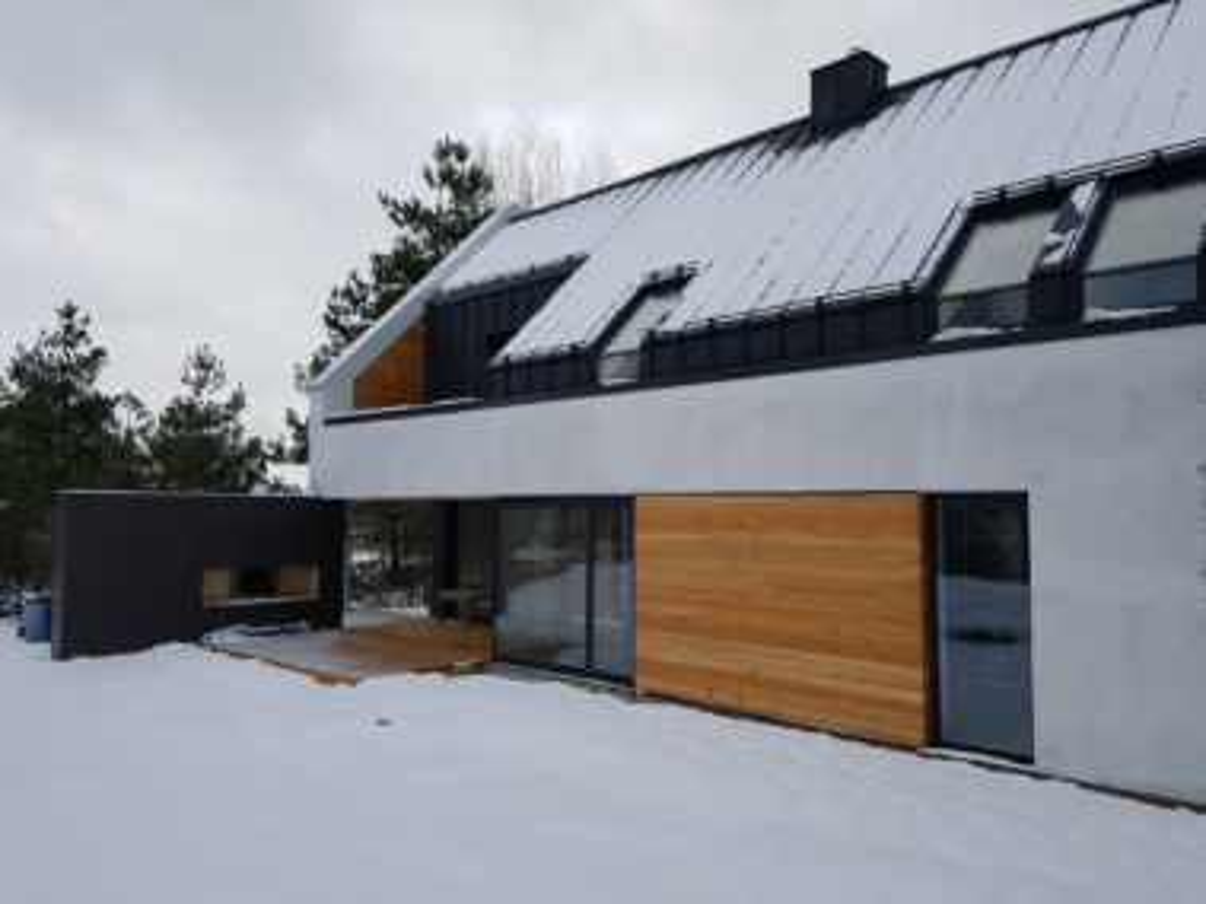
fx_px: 906
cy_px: 452
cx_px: 603
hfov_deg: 67.3
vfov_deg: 53.0
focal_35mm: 26
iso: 50
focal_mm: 4.2
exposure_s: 1/944
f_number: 1.7
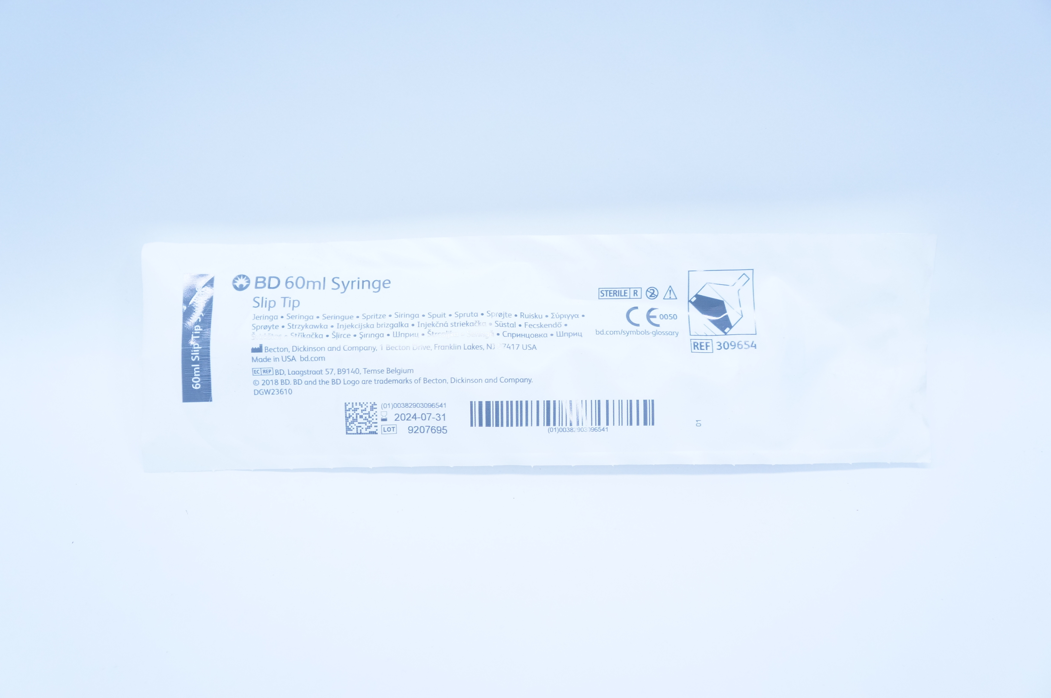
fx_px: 1137
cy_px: 349
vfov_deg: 34.1
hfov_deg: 49.6
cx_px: 526
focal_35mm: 39
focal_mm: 26
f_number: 4.5
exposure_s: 1/250
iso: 800
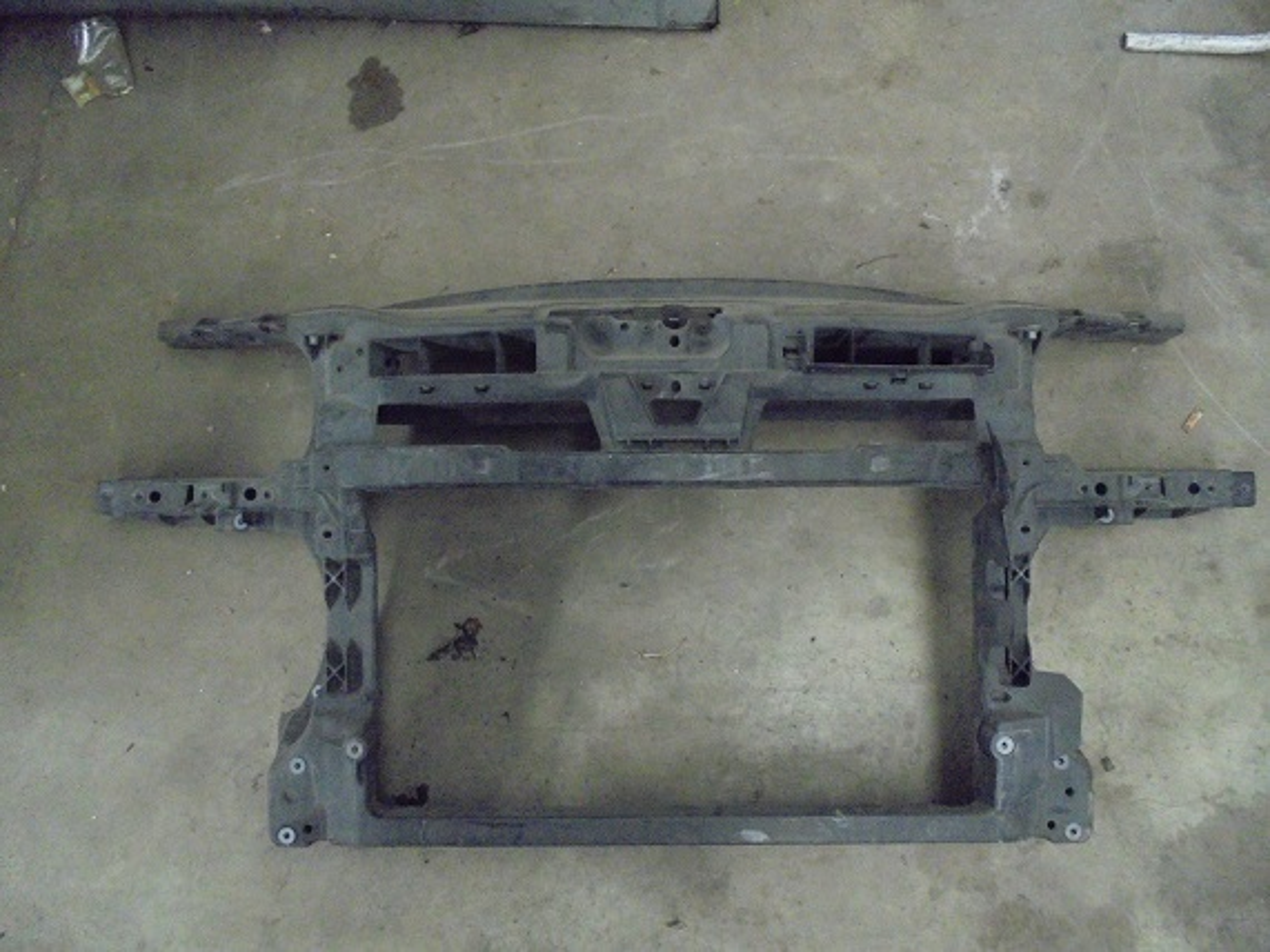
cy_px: 476
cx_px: 635
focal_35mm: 26
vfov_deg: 53.0
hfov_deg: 67.3
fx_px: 954
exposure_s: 1/80
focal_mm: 4.6
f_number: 3.5
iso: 800
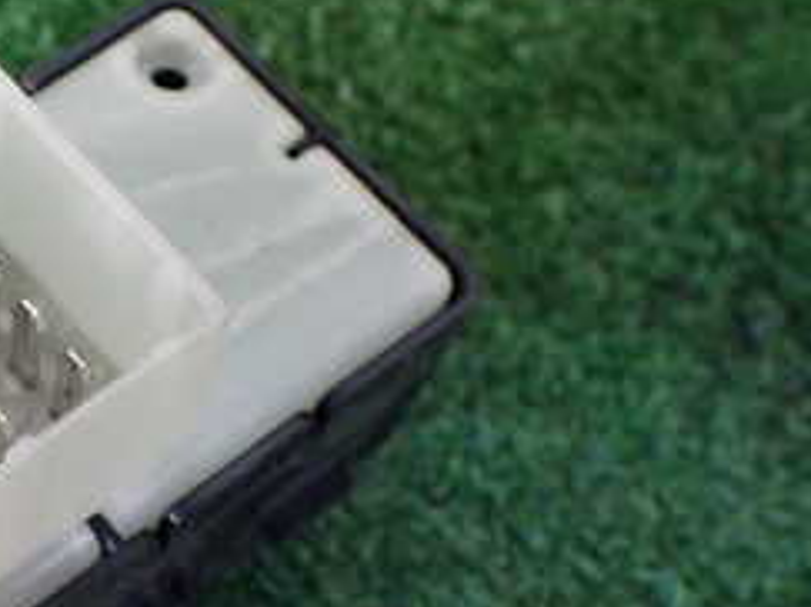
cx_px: -30
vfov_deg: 19.8
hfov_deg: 24.9
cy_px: 384
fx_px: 1733
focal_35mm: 74
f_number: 2.3
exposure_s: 1/125
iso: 640
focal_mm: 5.4
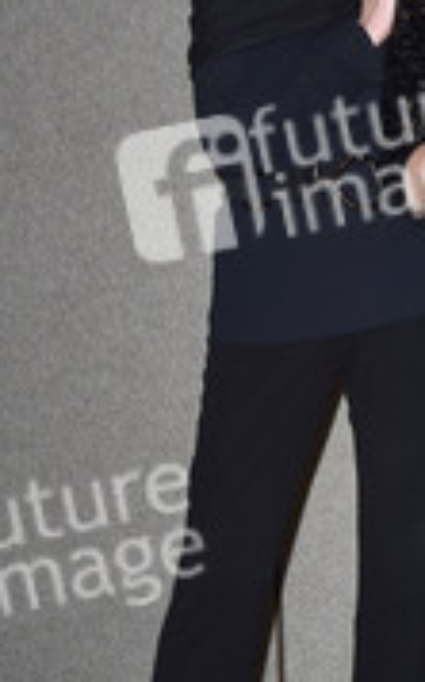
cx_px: 427
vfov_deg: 26.5
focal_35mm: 78
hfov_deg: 16.4
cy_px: 364
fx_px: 1448
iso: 500
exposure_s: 1/250
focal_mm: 34
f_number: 6.3
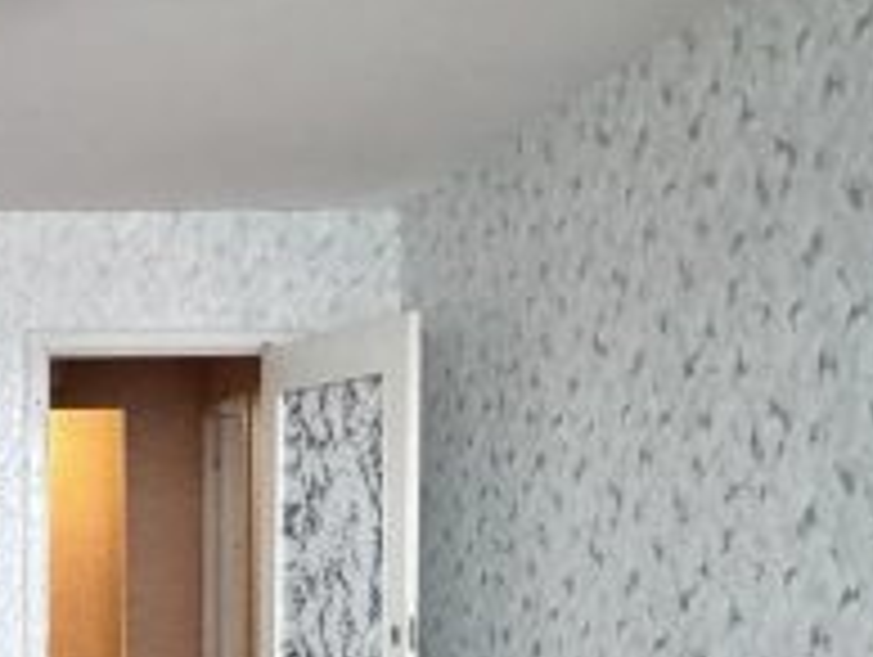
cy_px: 522
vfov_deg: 31.4
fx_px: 1136
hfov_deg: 35.5
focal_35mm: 45
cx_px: -104
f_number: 2.2
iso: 1000
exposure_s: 1/60
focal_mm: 2.22
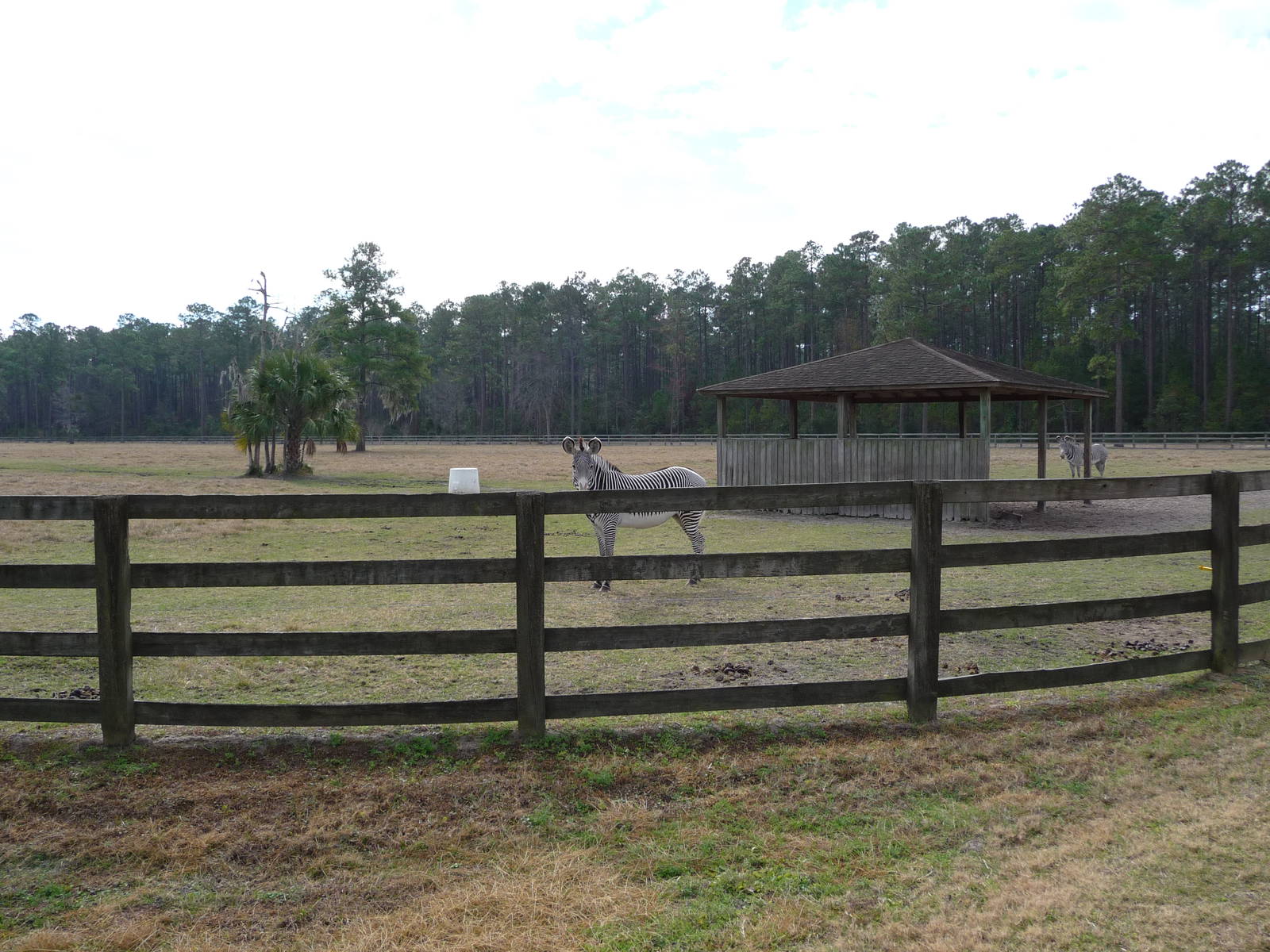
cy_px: 476
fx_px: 1174
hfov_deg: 56.8
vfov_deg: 44.2
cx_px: 635
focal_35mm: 32
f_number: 3.5
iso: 100
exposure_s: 1/640
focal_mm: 5.3
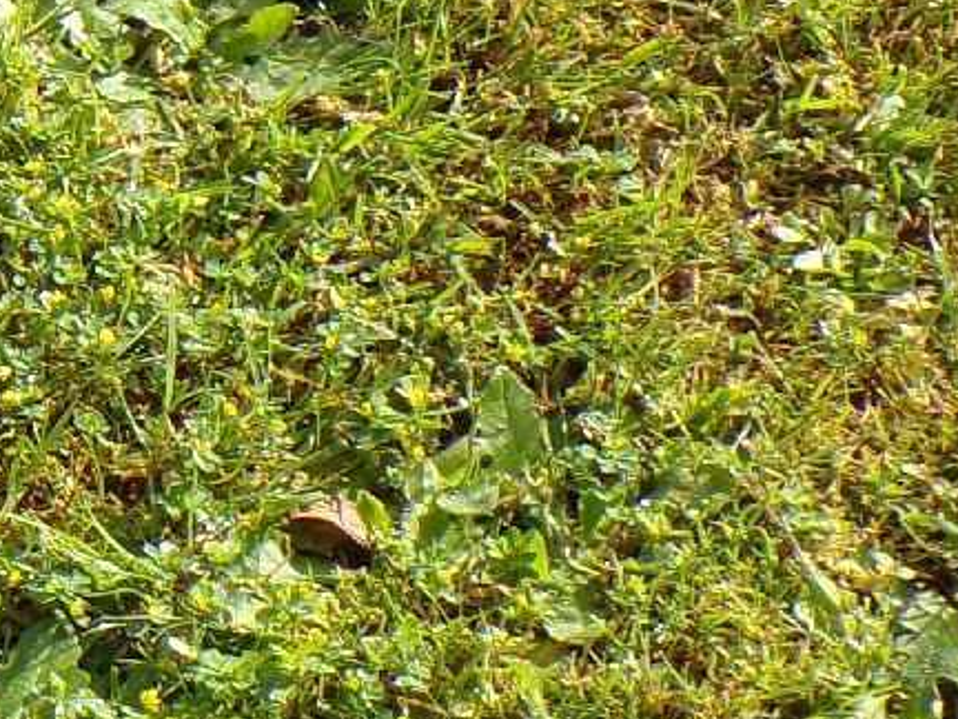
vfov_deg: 7.0
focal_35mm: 209
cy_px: -217
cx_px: -881
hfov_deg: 9.0
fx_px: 5784
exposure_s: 1/200
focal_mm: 8.7
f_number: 5.3
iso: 80
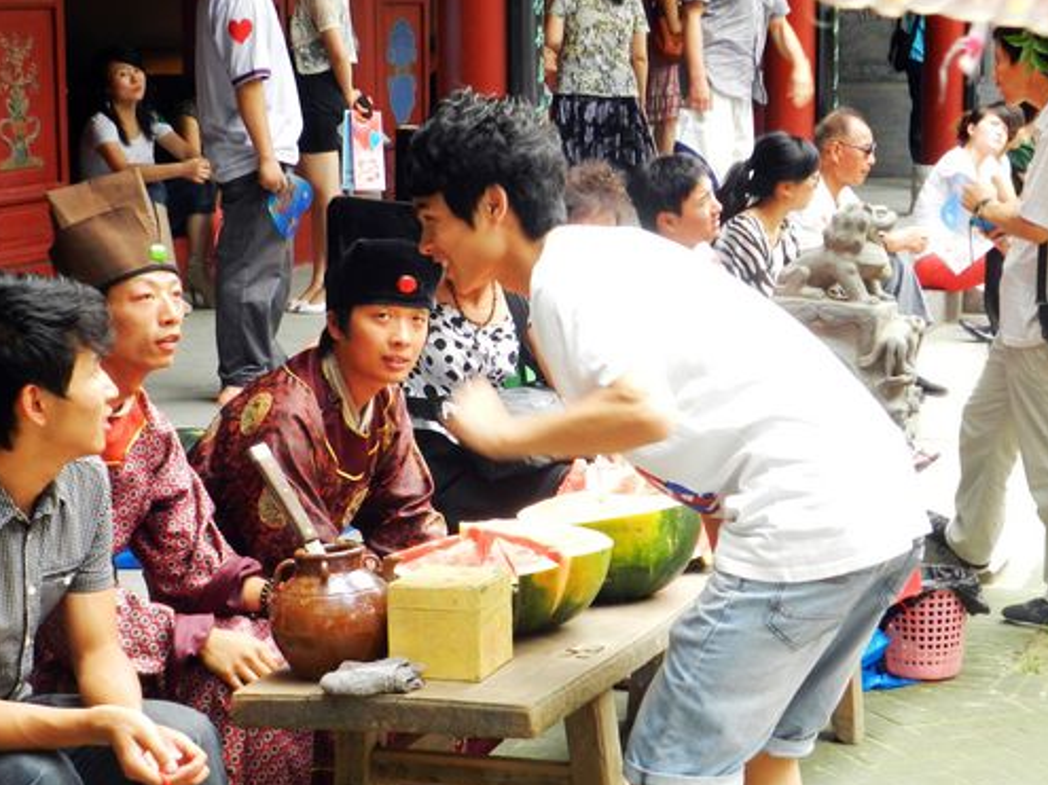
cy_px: 435
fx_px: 2270
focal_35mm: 75
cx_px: 493
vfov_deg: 19.6
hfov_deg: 26.0
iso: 160
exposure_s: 1/50
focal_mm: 9.4
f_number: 5
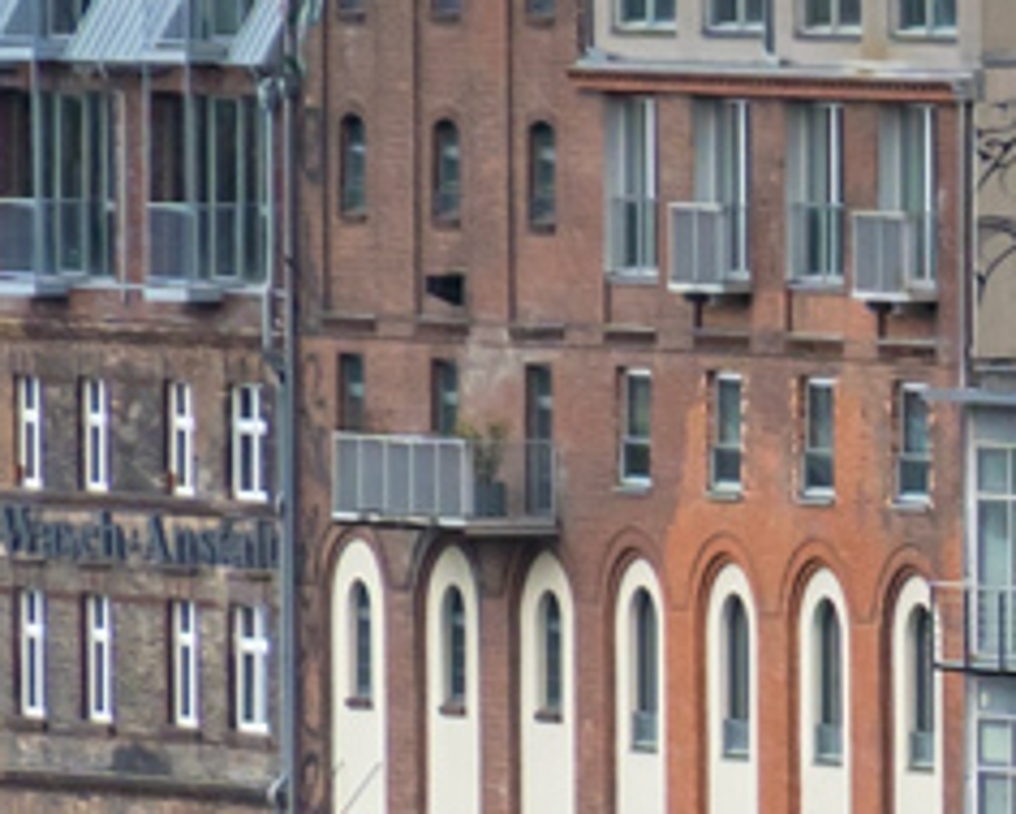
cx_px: 2648
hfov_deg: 2.1
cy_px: 836
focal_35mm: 937
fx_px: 28183
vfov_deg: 1.7
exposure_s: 1/320
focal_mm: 109
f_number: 6.3
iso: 640
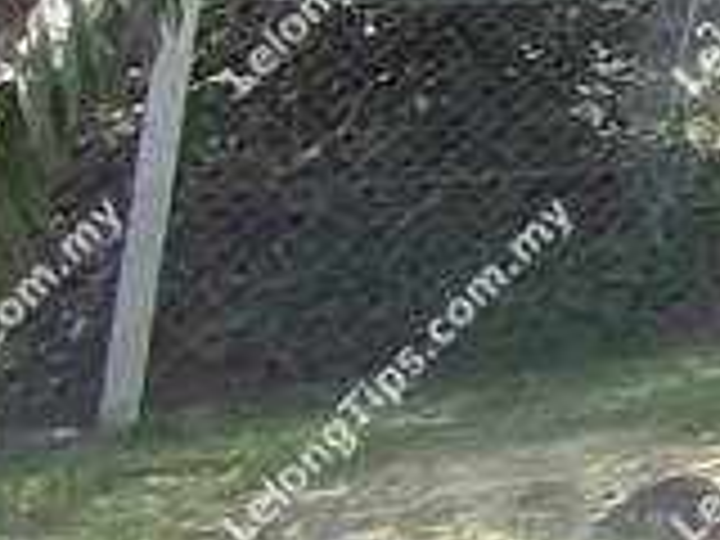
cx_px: 2560
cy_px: -875
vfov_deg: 10.3
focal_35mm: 118
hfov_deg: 9.3
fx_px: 2454
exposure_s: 1/1265
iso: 50
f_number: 2.2
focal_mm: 1.65
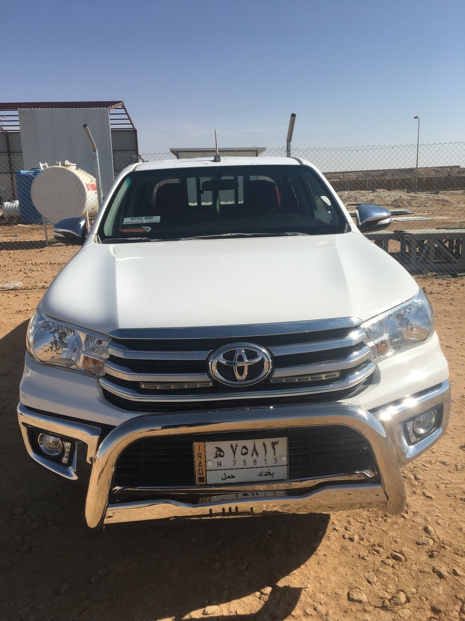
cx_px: 232
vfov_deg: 61.7
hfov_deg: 48.2
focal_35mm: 29
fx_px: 519
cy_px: 310
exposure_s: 1/3497
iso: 25
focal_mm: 4.15
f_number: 2.2
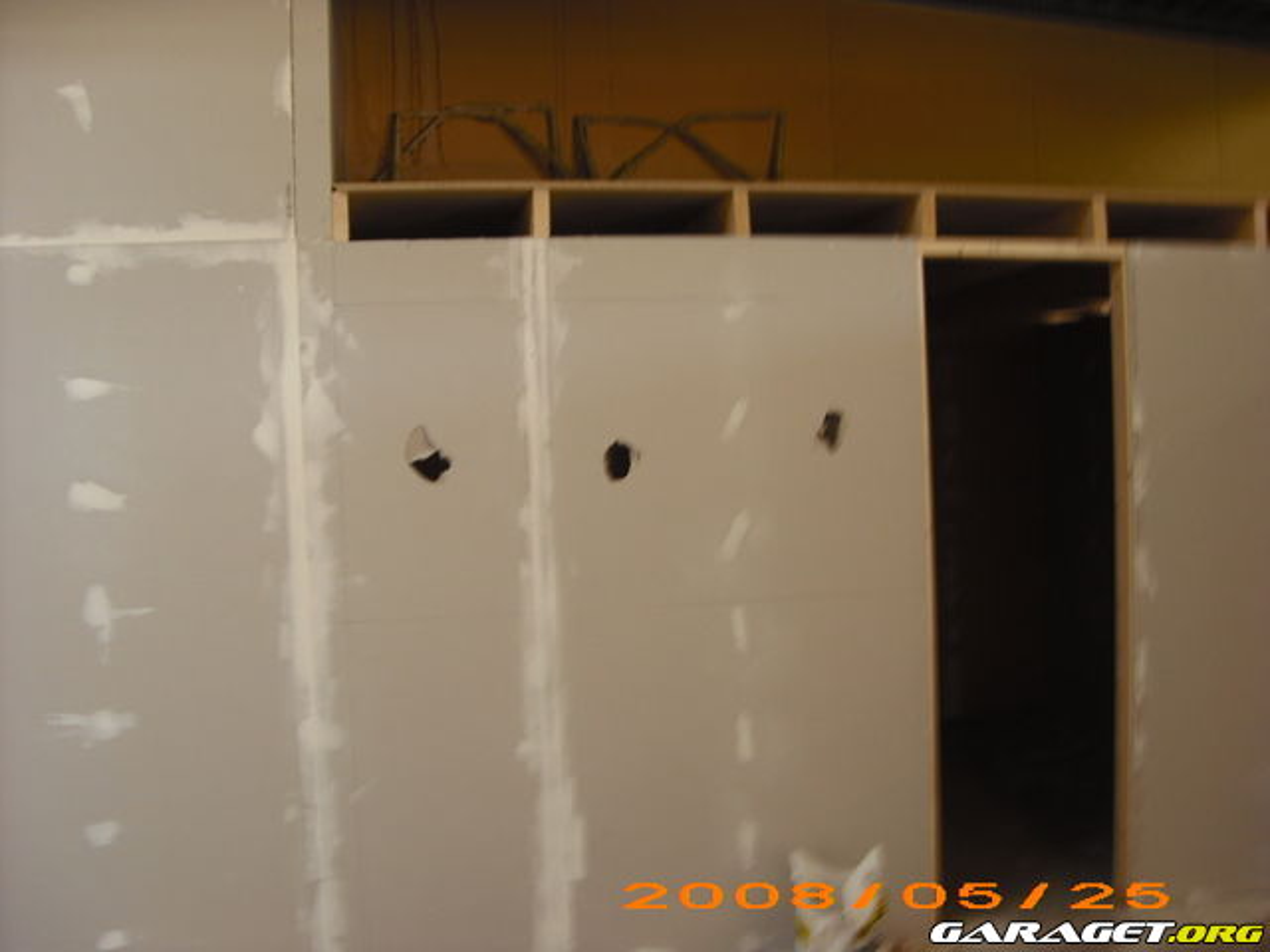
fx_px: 1357
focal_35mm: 37
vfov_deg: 38.7
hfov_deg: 50.1
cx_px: 635
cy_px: 476
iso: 100
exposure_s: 1/20
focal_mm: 6.2
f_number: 2.7
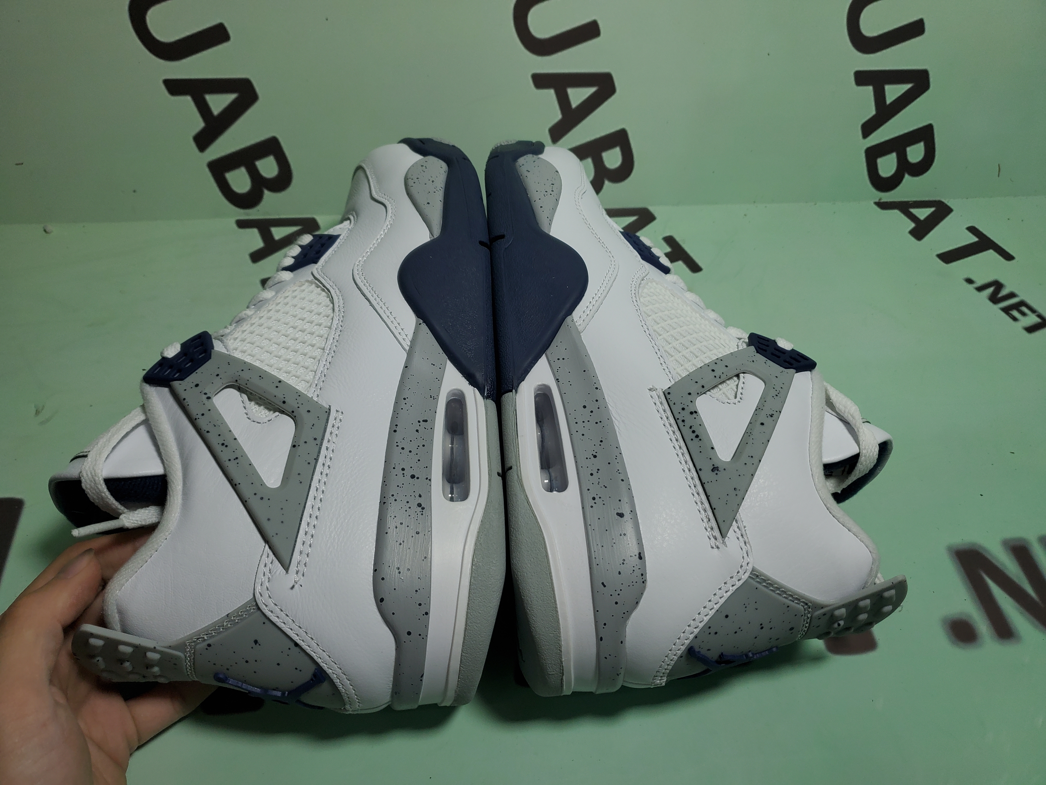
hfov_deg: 67.3
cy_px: 392
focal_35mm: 26
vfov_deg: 53.1
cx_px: 523
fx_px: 786
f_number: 1.5
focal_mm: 4.3
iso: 50
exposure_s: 1/942
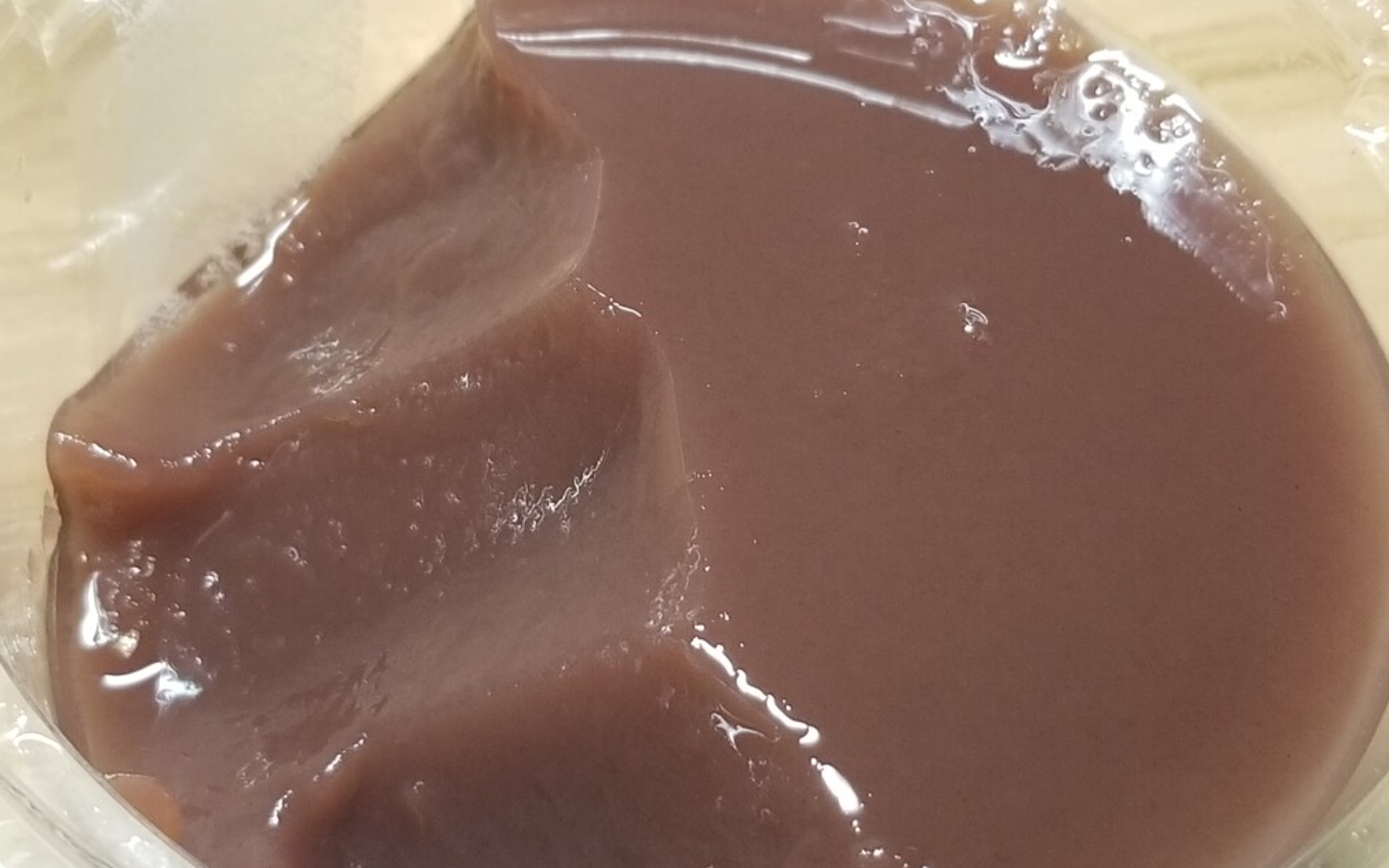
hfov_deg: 66.5
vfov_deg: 44.5
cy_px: 437
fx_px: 1060
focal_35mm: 28
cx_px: 700
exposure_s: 1/60
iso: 160
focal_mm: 4.25
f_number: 1.7
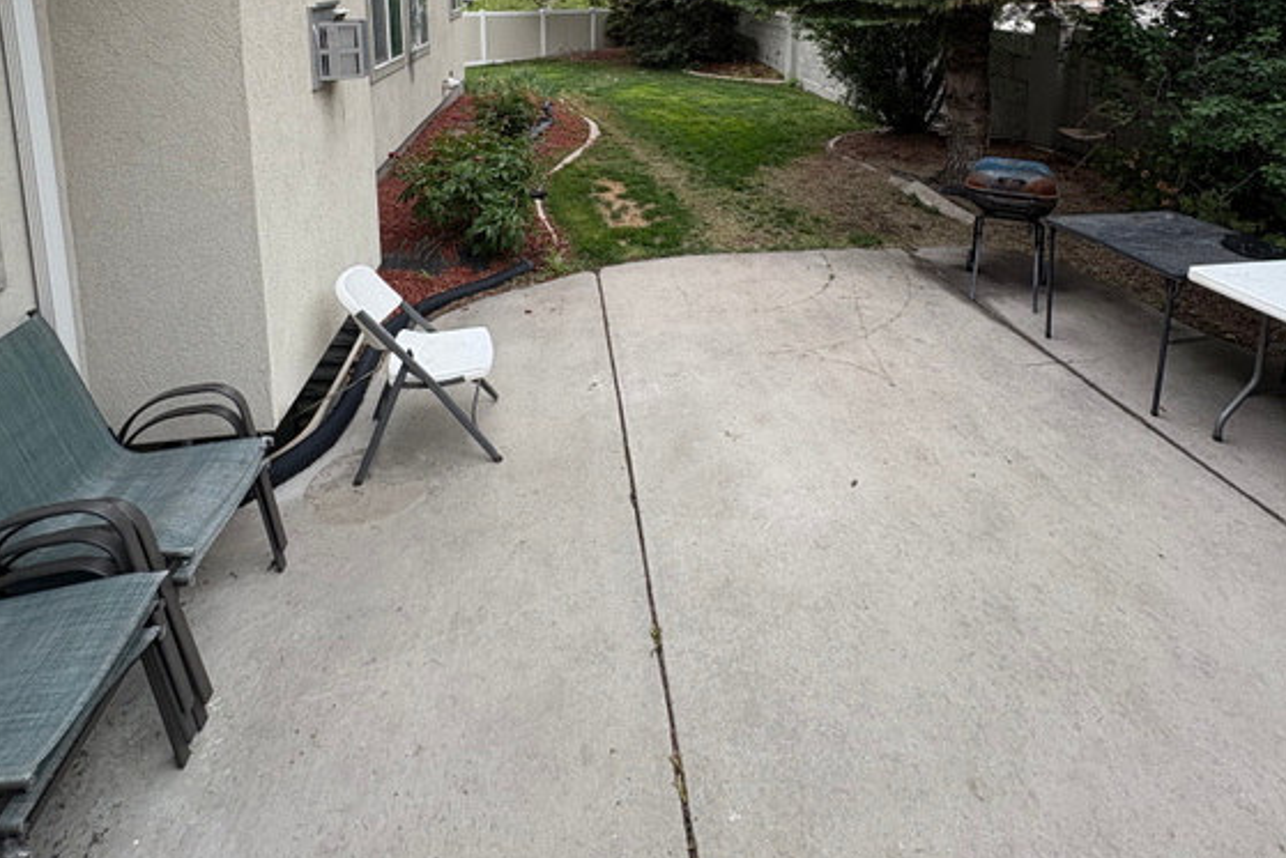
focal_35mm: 20
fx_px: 715
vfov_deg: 53.7
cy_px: 78
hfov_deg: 84.0
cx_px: 644
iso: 64
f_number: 2.2
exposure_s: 1/713
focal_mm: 2.22
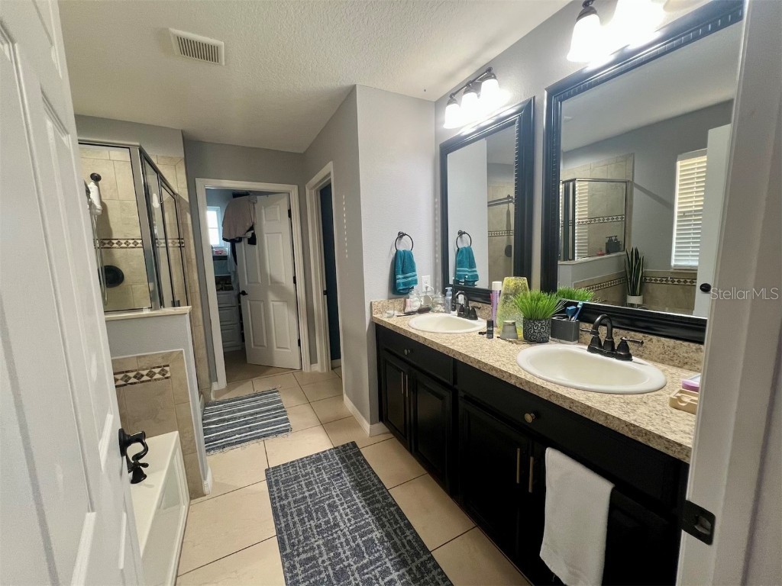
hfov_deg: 106.2
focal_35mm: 13
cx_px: 391
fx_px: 294
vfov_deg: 89.9
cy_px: 293
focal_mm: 1.57
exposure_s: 1/60
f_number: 1.8
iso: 160
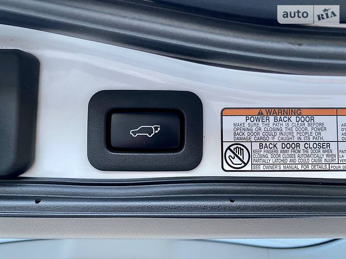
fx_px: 260
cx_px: 173
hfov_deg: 67.3
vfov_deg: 53.1
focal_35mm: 26
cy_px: 130
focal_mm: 4.2
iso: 125
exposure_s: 1/60
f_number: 1.8
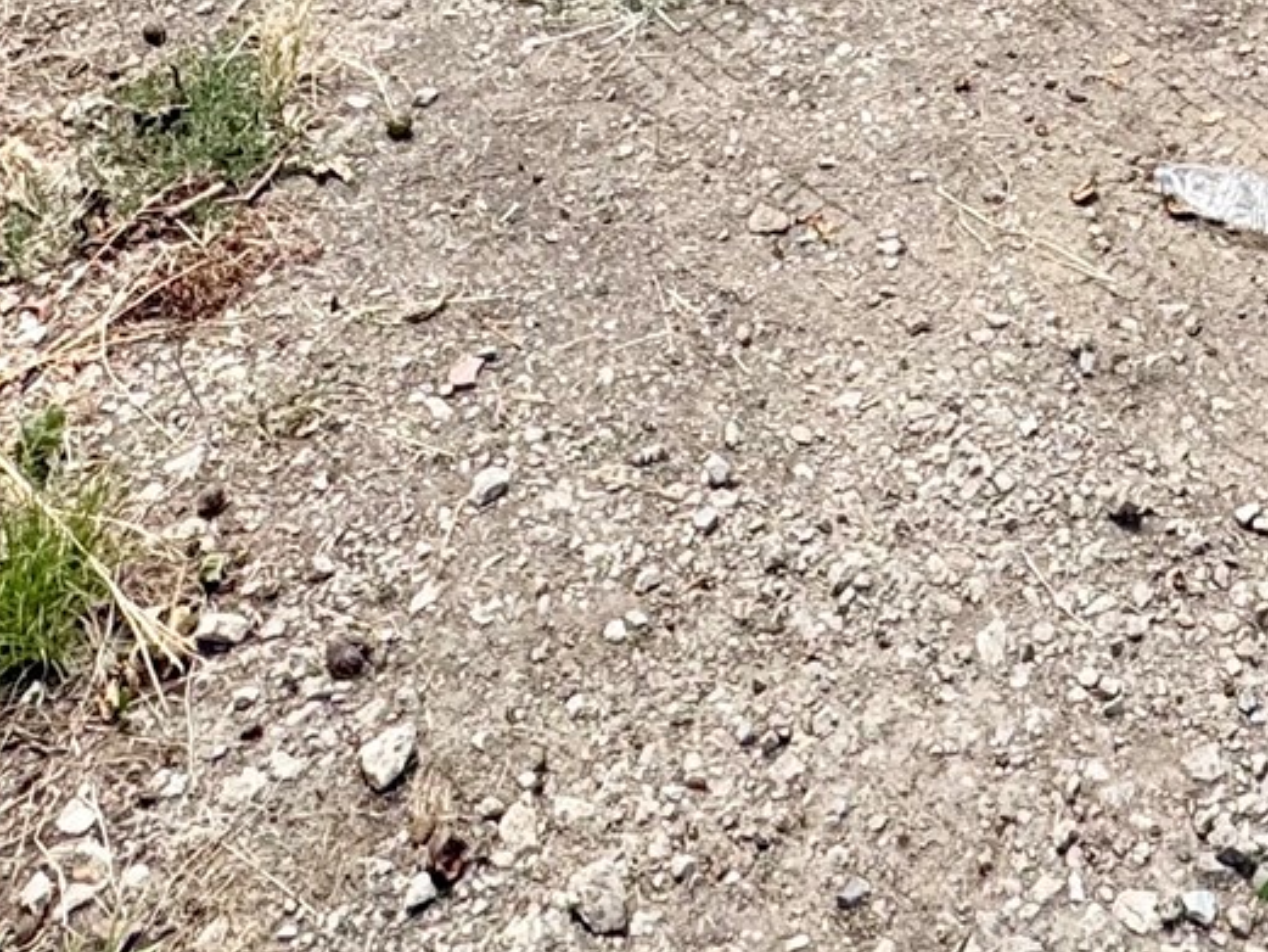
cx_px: 1015
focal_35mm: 55
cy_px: -859
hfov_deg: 33.9
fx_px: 2015
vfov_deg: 18.9
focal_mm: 2.22
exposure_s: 1/700
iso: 50
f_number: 2.2
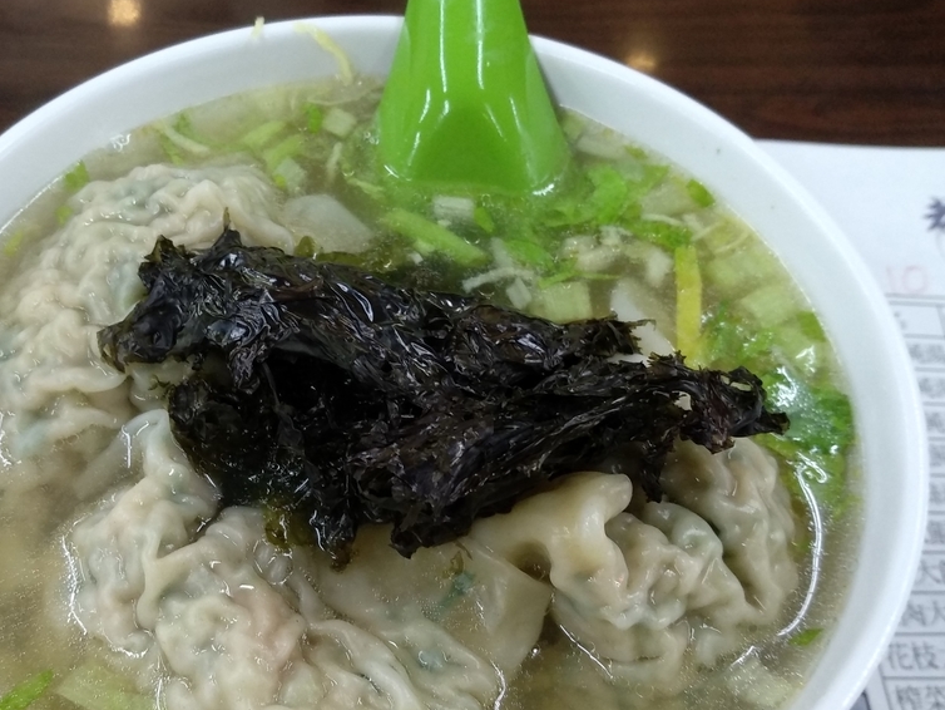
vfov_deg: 40.6
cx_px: 373
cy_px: 420
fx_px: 956
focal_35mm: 35
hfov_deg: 52.2
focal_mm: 3.81
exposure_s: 1/40
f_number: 2.2
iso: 400
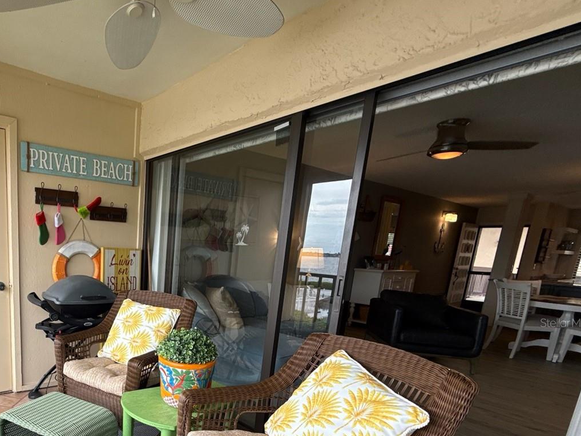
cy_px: 322
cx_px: 138
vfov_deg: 58.2
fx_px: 369
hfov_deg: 70.6
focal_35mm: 22
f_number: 2.2
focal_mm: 2.22
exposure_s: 1/183
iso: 50
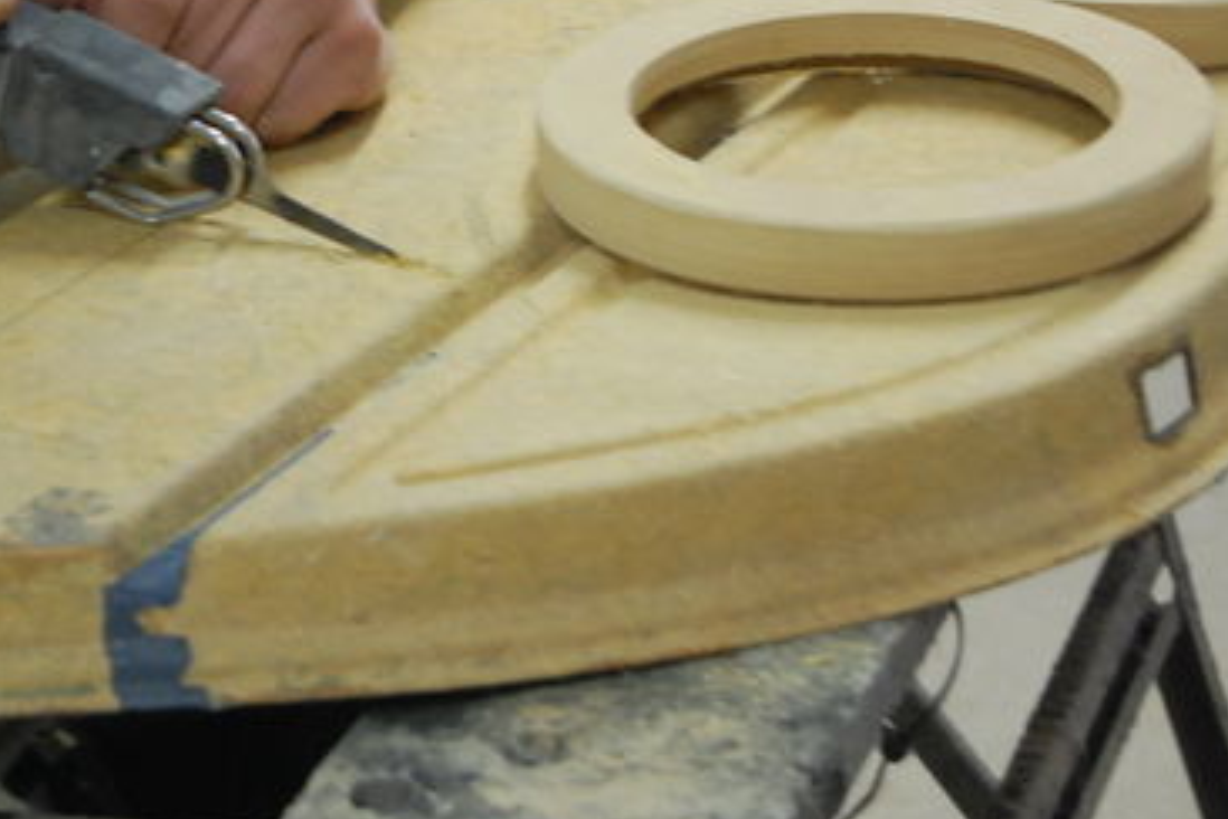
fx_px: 4907
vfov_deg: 9.5
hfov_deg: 14.2
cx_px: 302
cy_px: 178
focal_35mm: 144
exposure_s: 1/8
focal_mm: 55
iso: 1100
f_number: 5.6
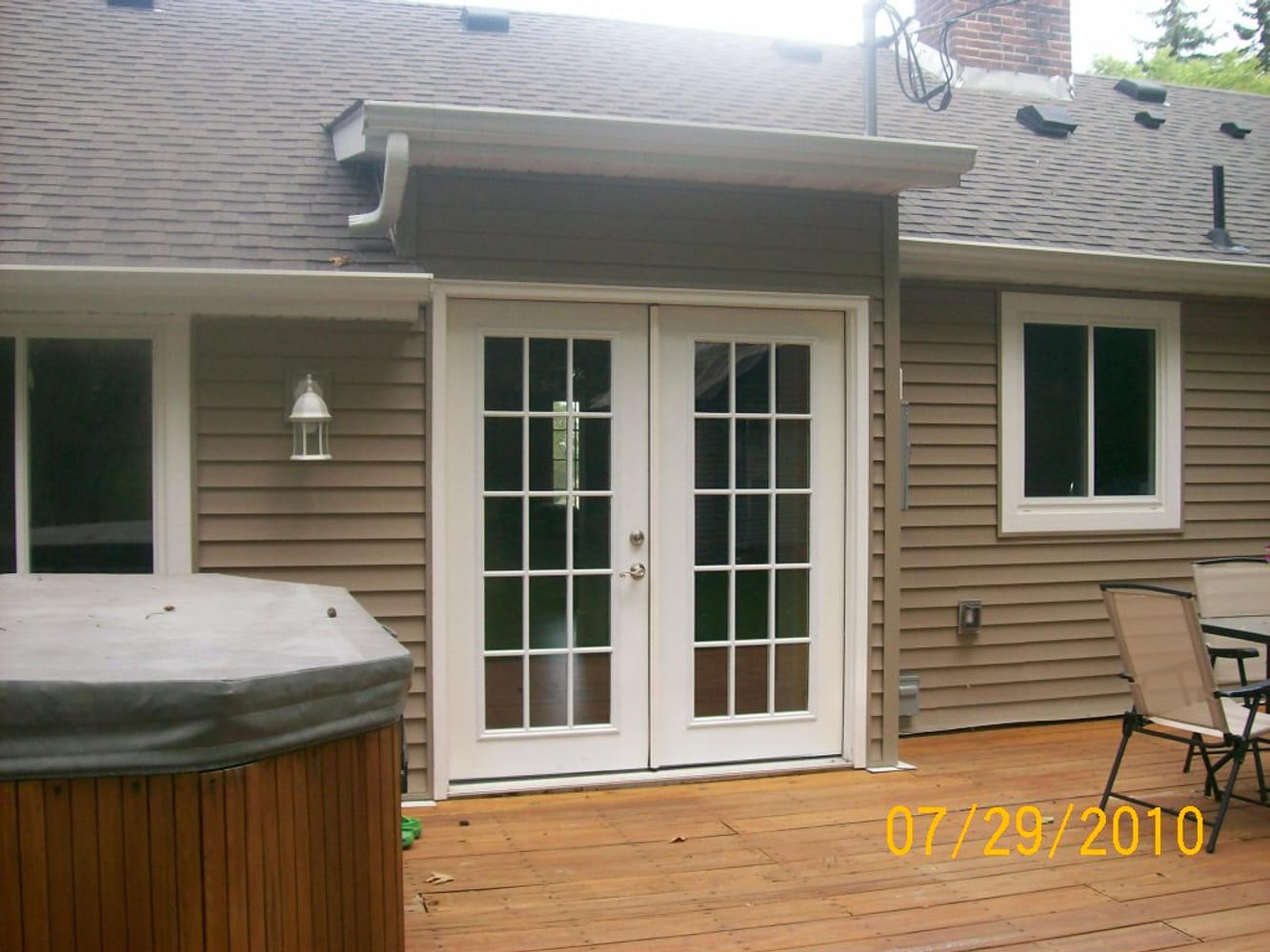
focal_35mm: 36
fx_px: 1321
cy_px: 476
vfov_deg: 39.7
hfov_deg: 51.4
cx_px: 635
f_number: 2.7
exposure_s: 1/252
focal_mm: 6
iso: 80
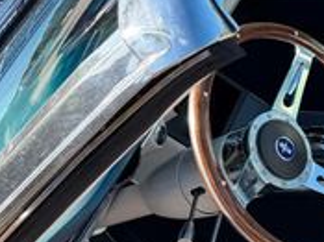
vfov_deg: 16.8
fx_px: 823
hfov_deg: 17.8
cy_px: 105
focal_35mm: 88
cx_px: 585
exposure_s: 1/1689
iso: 100
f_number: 1.78
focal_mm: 6.76
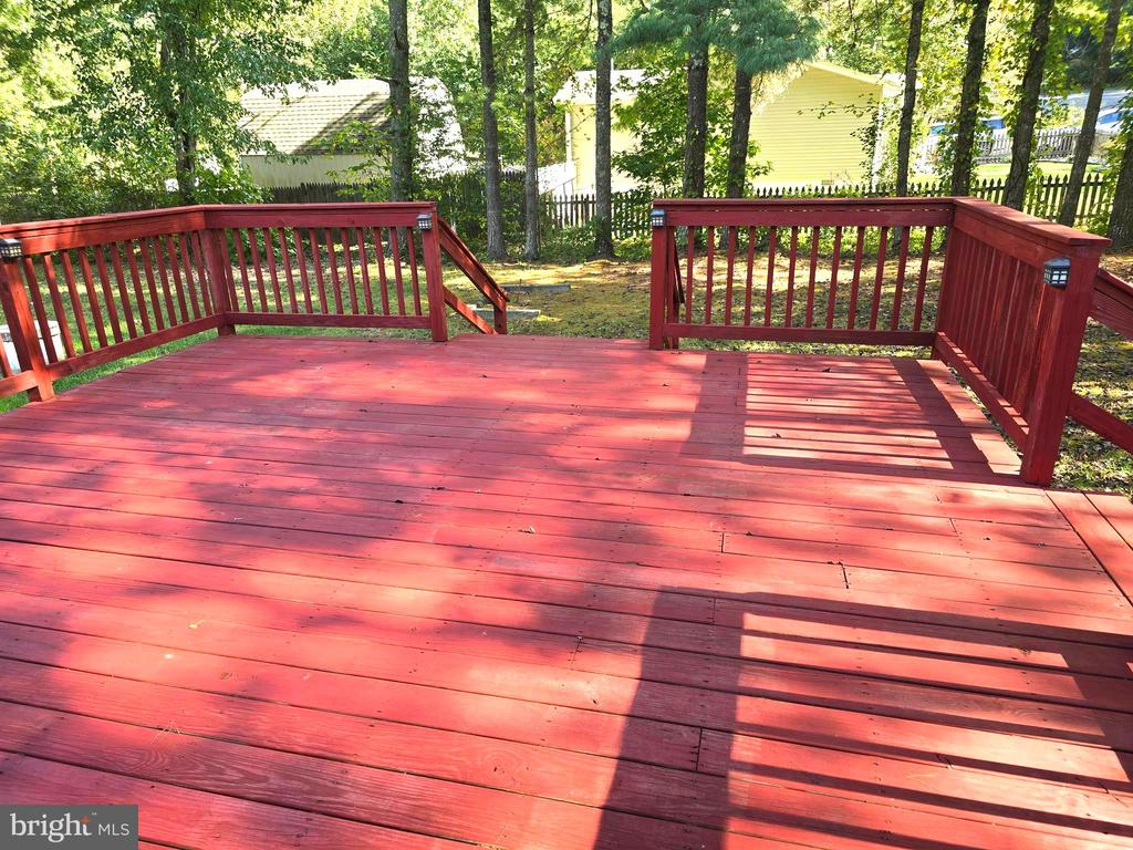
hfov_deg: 73.9
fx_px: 753
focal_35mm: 23
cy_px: 425
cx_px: 566
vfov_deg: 58.9
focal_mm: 6.3
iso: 40
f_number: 1.7
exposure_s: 1/180
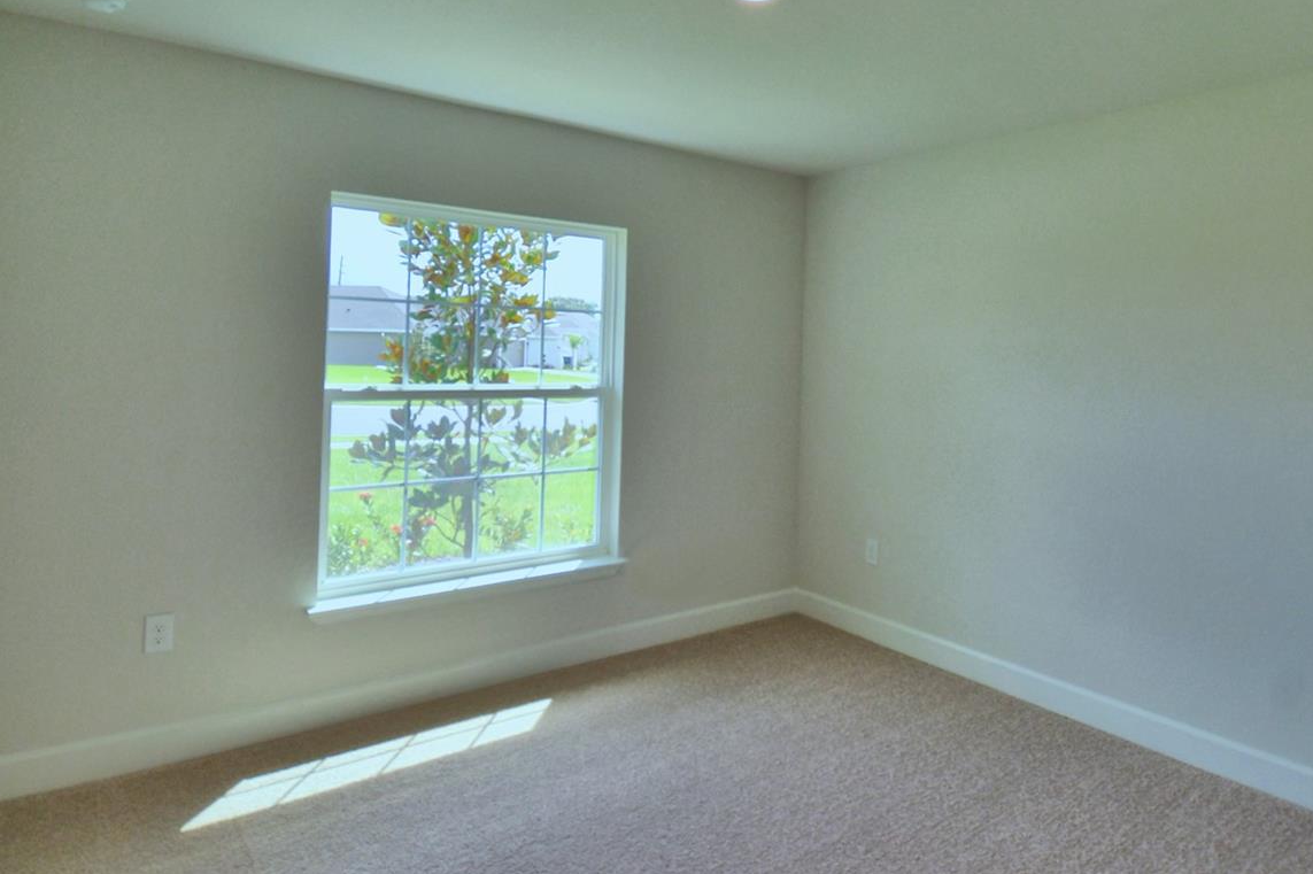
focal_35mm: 21
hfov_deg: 81.1
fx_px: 766
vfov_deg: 58.8
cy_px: 333
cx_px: 698
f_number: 4.5
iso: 200
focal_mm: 10
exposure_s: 1/250
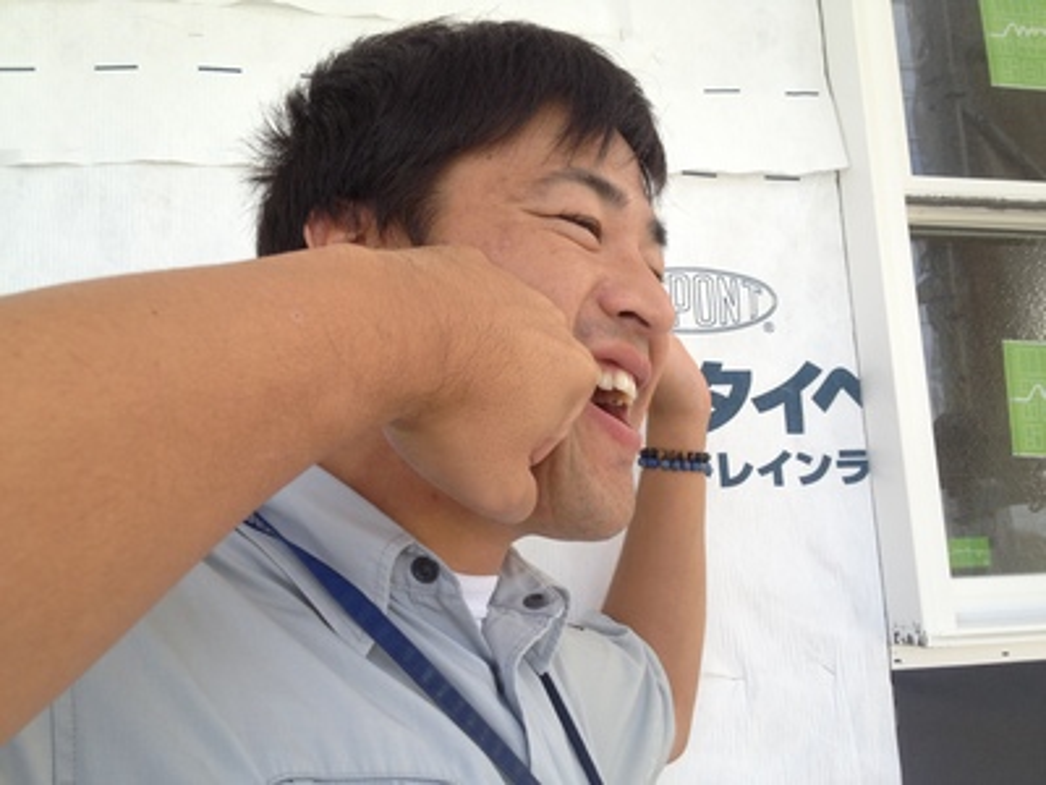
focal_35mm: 35
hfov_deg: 52.6
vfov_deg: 40.7
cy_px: 392
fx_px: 1058
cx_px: 523
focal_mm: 4.28
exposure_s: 1/180
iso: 50
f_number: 2.4
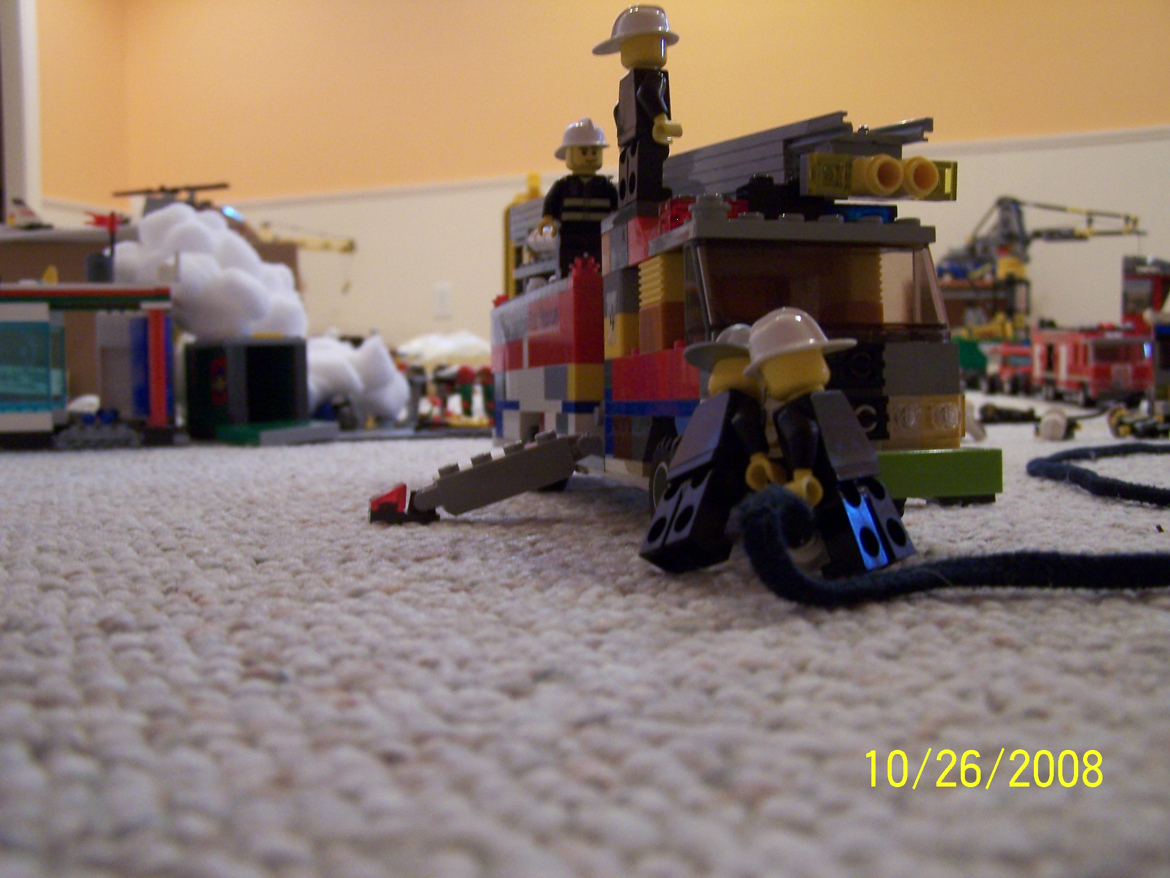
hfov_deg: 49.0
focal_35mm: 38
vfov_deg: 37.7
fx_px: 1284
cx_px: 585
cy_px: 439
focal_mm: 6.3
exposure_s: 1/10
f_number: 2.8
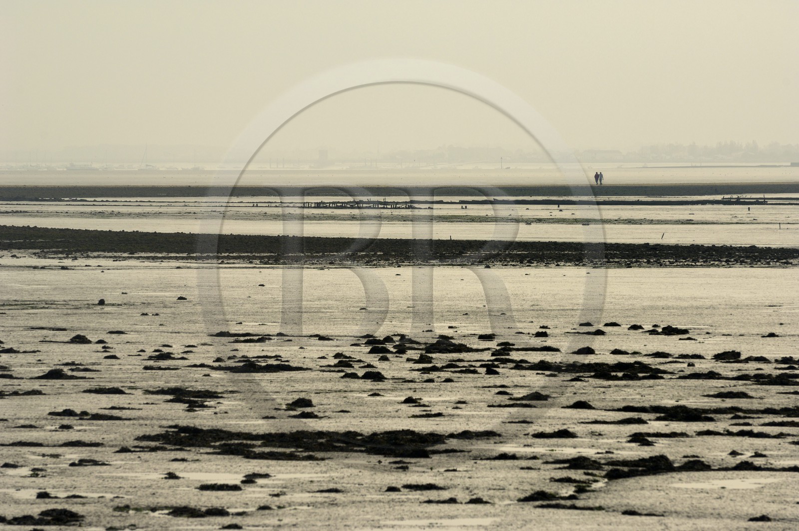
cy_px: 266
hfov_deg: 6.9
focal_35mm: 300
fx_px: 6649
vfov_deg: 4.6
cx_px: 400
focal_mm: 200
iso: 100
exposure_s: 1/160
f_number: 8
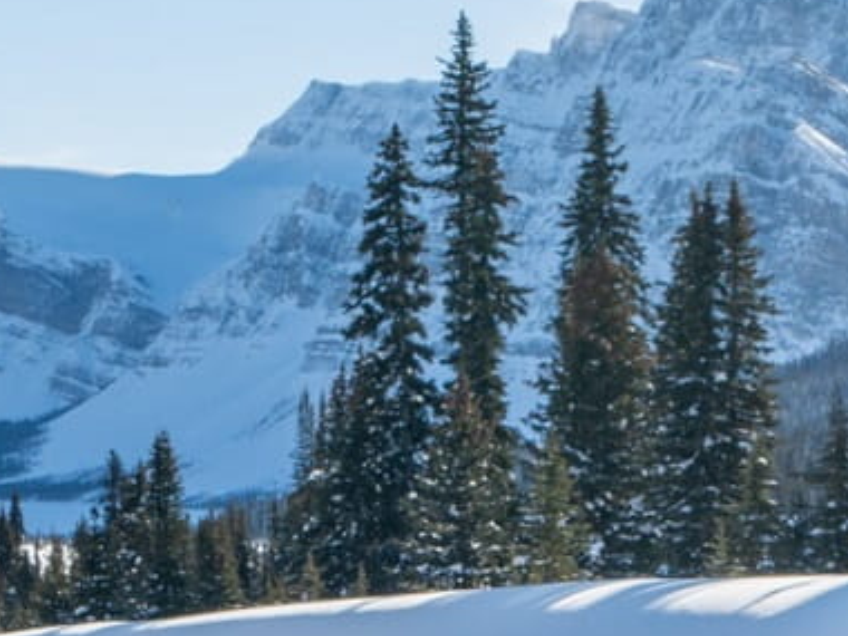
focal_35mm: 148
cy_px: 800
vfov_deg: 9.9
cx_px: 729
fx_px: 3626
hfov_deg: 13.2
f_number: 14
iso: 250
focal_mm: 35
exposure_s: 1/250
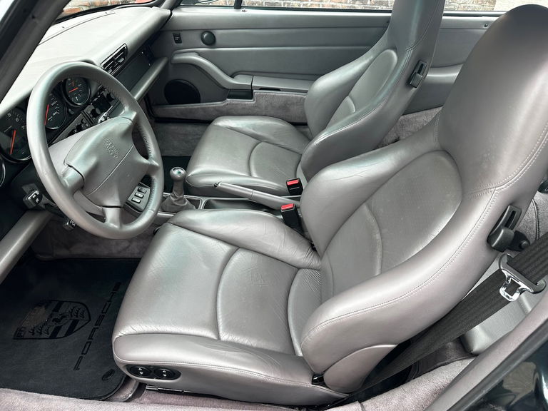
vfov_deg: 56.8
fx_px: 380
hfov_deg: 71.6
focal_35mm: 24
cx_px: 274
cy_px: 206
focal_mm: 6.86
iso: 64
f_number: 1.78
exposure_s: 1/143
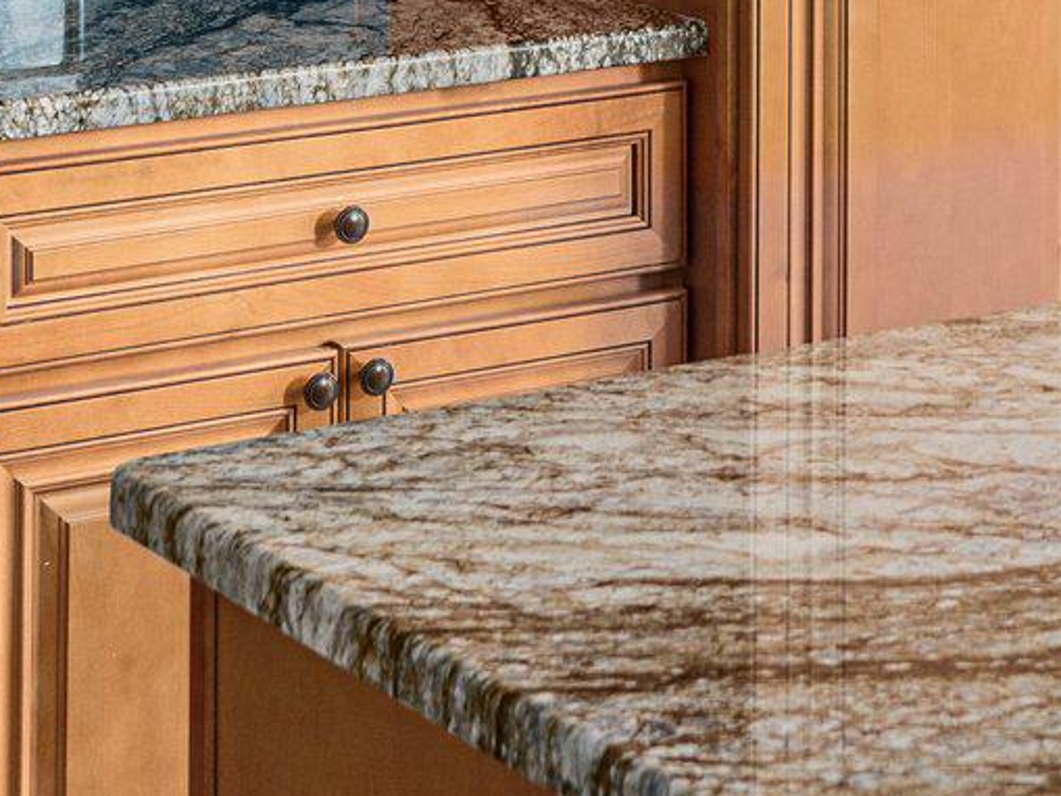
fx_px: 3556
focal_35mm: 116
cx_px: 838
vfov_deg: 11.9
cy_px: -553
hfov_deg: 16.8
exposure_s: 1/10
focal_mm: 30
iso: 320
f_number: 7.1
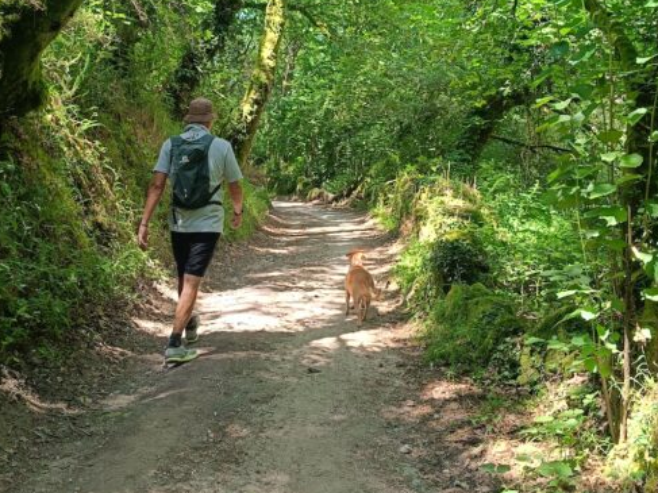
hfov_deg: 45.8
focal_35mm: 41
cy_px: 178
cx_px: 320
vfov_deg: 34.9
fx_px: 779
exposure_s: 1/120
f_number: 1.88
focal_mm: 4.84
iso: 250
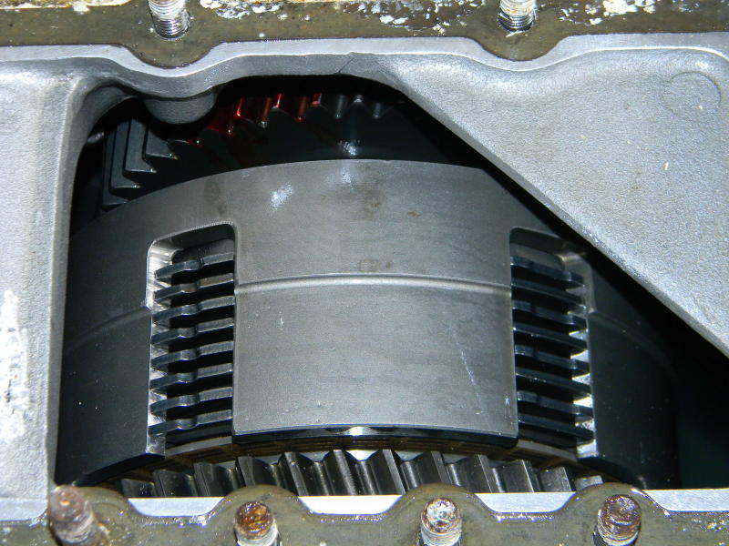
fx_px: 1748
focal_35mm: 83
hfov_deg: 23.6
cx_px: 364
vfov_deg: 17.8
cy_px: 273
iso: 200
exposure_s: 1/30
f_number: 4.5
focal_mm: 15.1
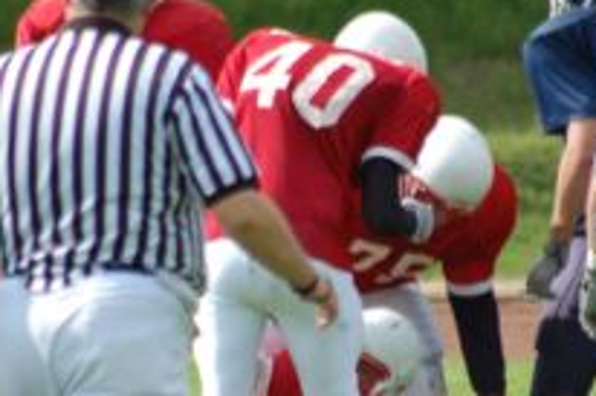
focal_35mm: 989
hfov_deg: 2.1
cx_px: 323
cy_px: 275
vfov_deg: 1.4
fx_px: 16360
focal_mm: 300
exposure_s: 1/800
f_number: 5.6
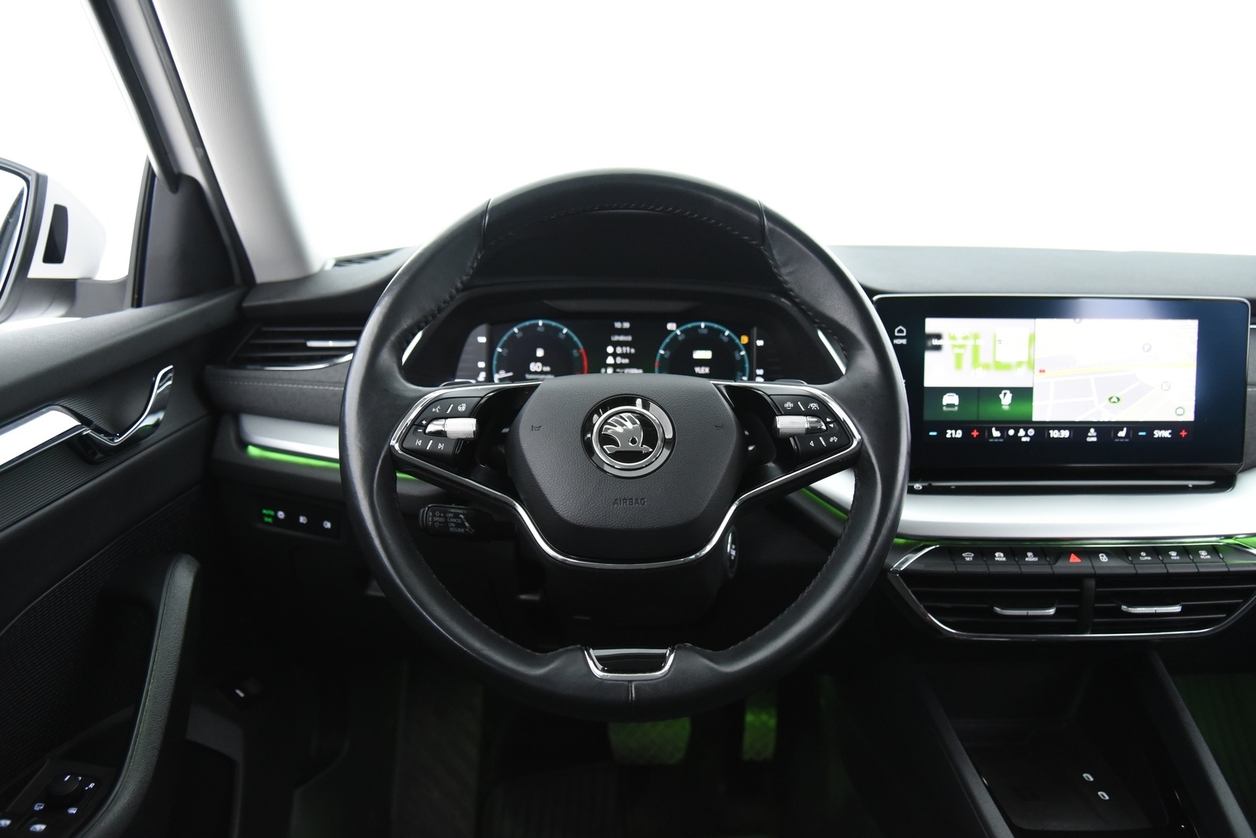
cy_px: 419
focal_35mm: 30
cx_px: 628
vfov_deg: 43.6
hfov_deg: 61.9
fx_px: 1047
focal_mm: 30
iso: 4000
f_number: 4
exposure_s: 1/20
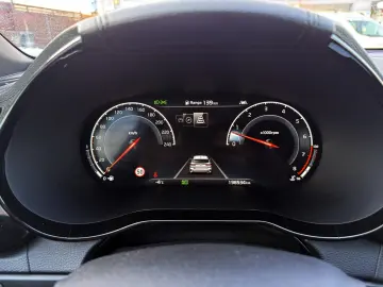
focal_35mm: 24
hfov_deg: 71.6
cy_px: 144
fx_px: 266
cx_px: 192
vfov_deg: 56.8
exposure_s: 1/60
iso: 250
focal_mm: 6.76
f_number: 1.78
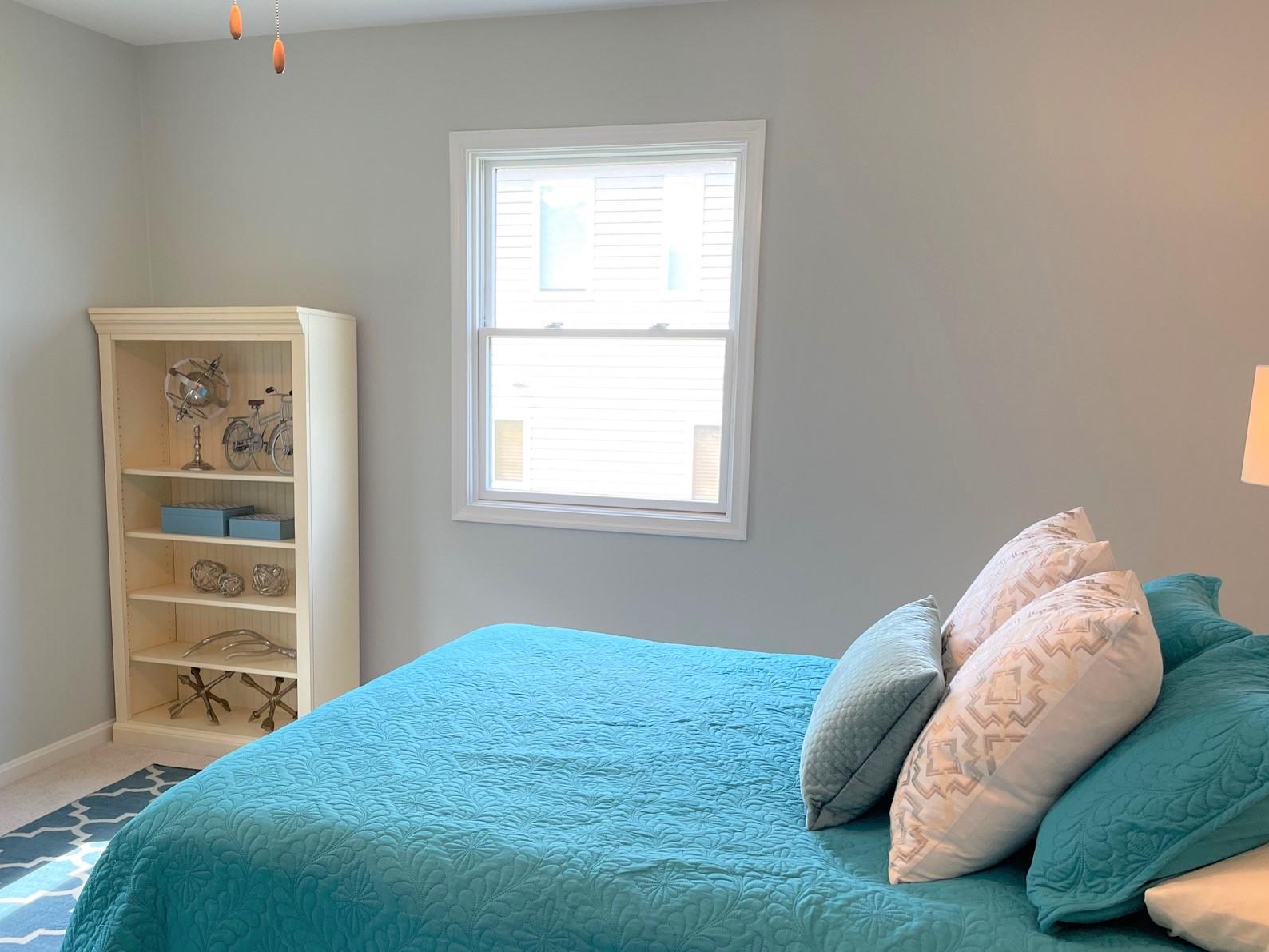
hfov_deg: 55.2
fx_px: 1210
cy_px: 592
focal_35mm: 33
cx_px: 549
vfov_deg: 42.6
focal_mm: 4.2
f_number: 1.6
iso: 100
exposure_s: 1/120
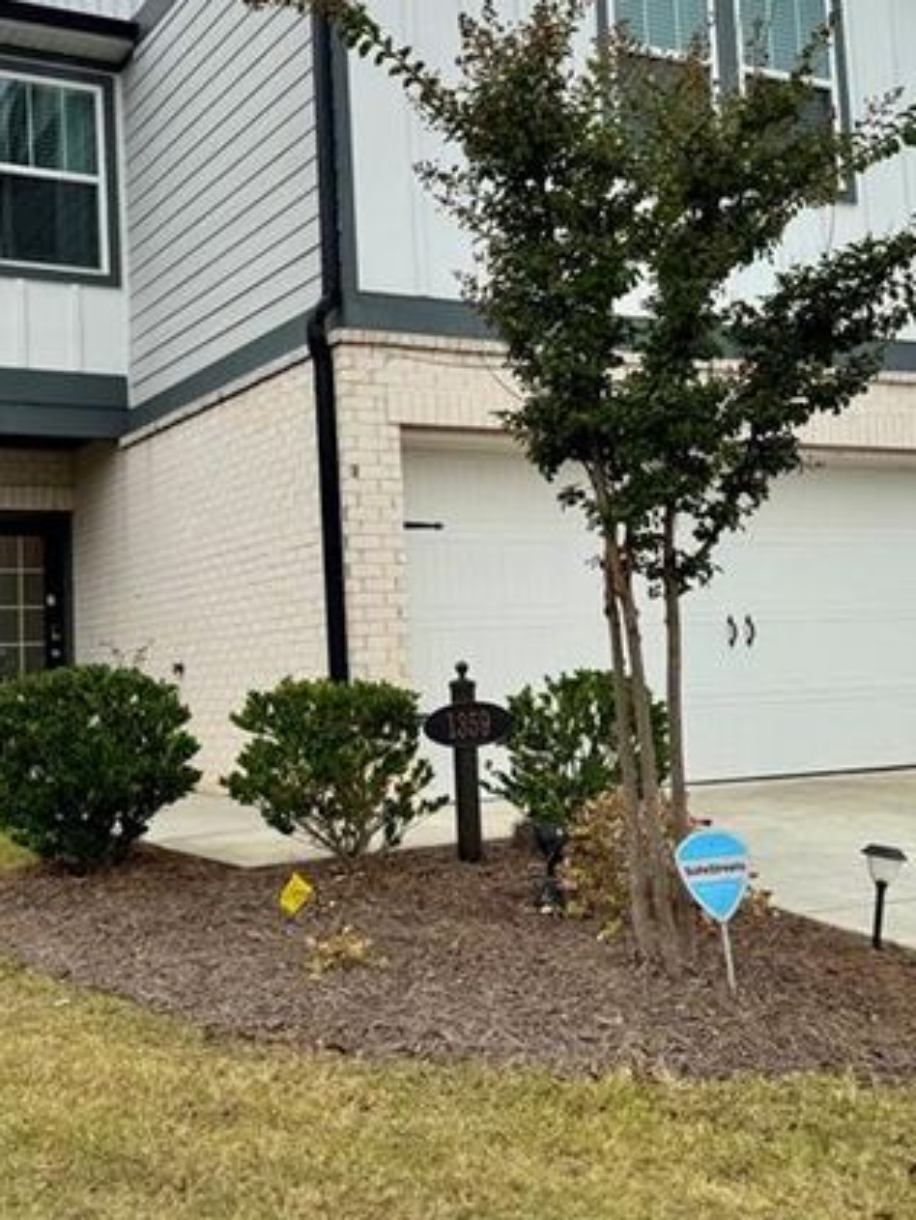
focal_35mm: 38
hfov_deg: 37.7
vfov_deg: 48.8
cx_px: 394
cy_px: 523
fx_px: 1340
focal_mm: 6.76
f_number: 1.78
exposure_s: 1/1112
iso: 80
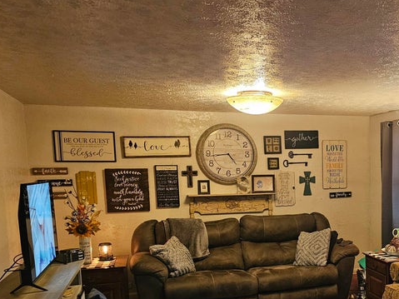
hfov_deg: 43.2
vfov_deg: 34.4
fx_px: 472
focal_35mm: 41
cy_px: 223
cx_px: 331
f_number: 1.7
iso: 640
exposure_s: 1/40
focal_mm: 6.3
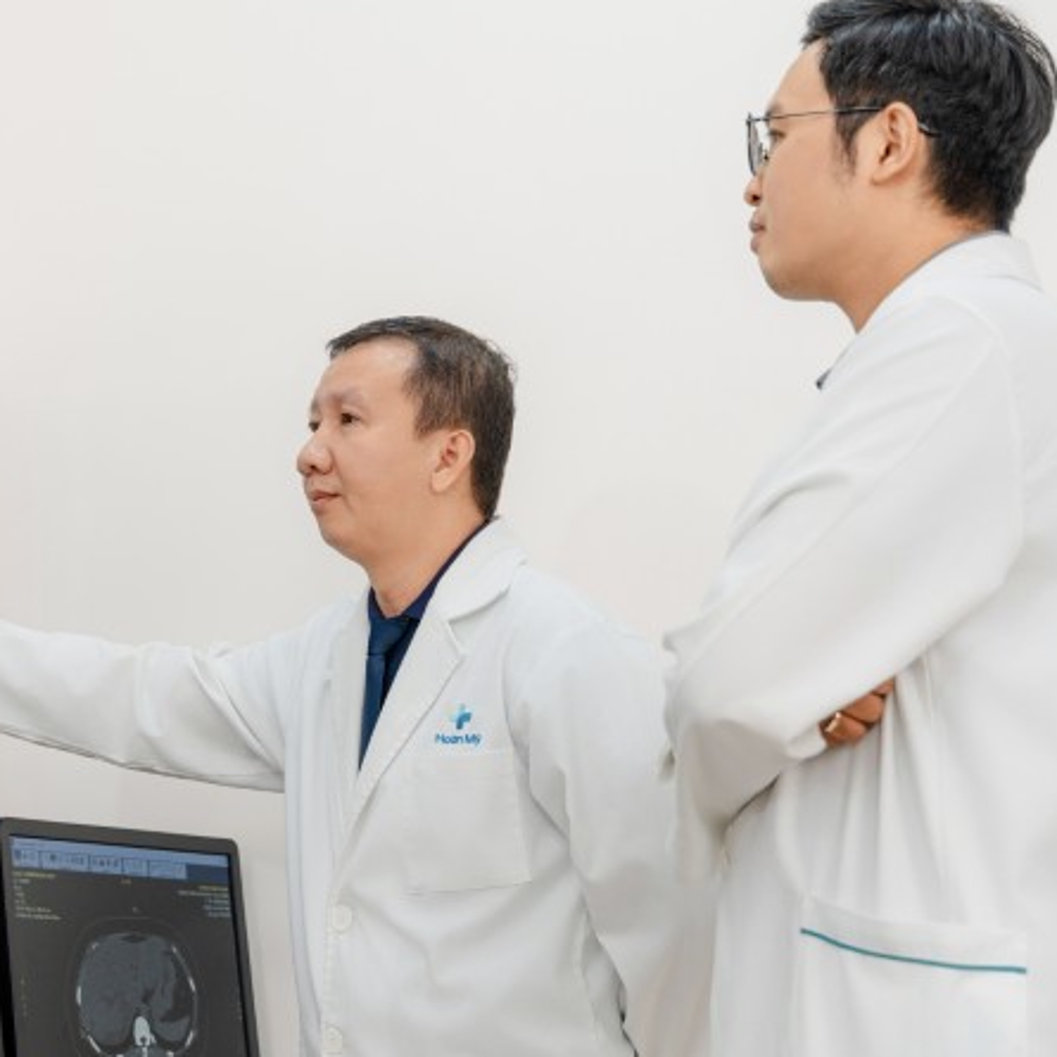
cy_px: 508
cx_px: 209
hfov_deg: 22.1
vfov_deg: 22.4
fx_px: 2666
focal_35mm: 77
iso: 400
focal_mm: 42.1
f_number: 3.5
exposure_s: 1/125
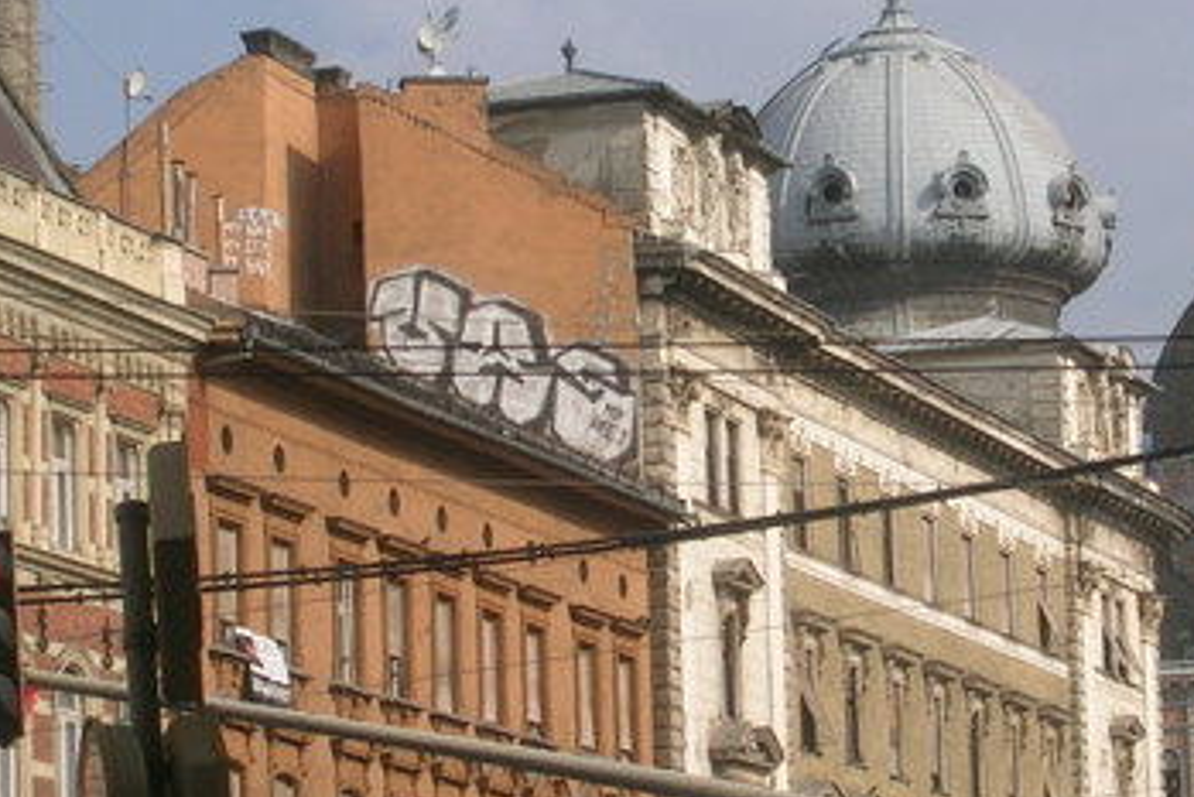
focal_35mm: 200
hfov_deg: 10.3
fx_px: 6636
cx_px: 913
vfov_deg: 6.9
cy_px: 291
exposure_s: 1/214
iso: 50
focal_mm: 16.2
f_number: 8.2
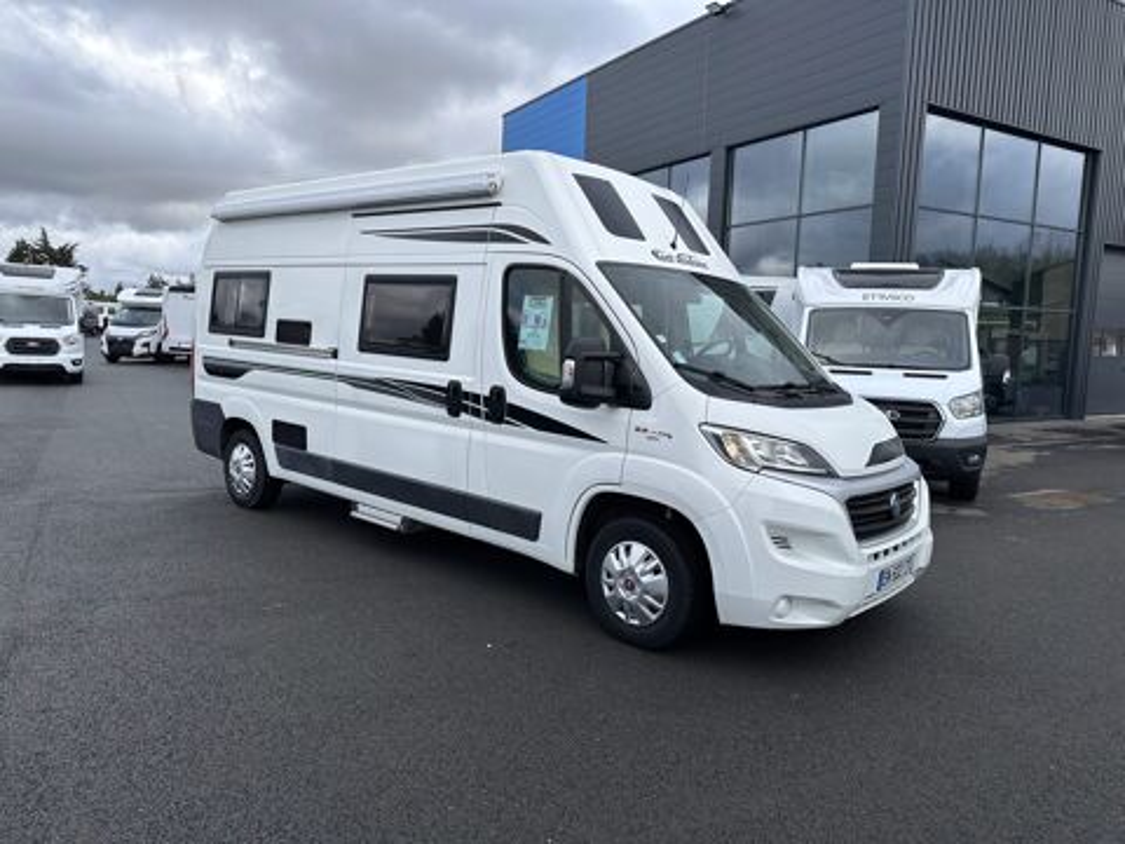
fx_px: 780
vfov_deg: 56.8
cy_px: 422
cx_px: 562
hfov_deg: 71.6
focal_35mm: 24
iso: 80
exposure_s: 1/1587
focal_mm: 6.86
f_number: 1.78
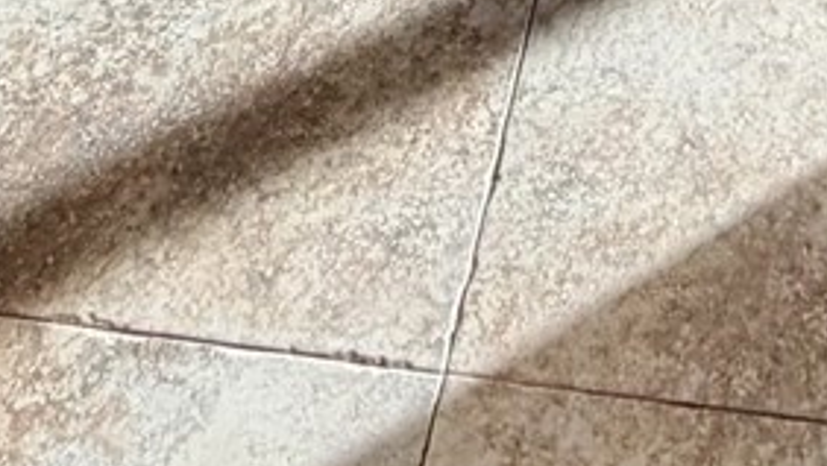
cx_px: 713
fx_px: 1821
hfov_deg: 25.0
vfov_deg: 9.0
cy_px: -1207
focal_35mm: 83
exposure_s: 1/121
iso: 80
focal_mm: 2.22
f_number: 2.2
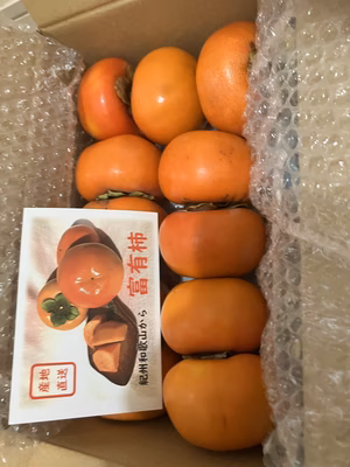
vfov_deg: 63.4
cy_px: 234
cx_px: 175
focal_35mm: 28
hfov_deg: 49.7
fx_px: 377
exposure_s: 1/39
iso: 400
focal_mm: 3.99
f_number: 1.8
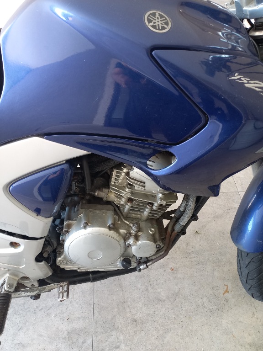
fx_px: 253
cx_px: 132
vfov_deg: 69.4
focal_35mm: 25
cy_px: 176
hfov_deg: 54.9
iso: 250
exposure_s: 1/40
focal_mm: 4.65
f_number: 1.8
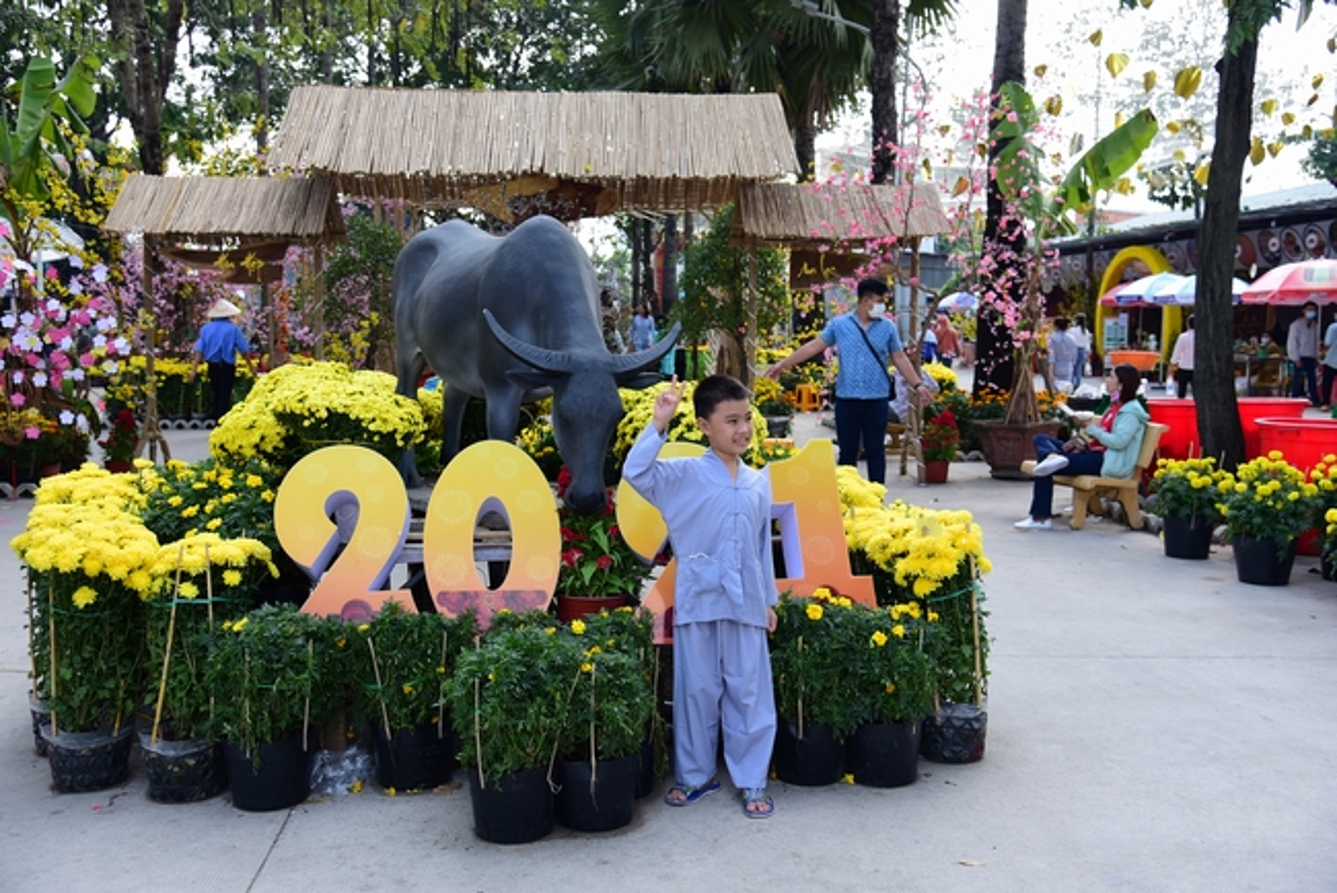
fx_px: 1412
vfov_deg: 35.1
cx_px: 668
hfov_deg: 50.7
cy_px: 446
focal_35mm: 38
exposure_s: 1/100
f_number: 4.5
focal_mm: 38
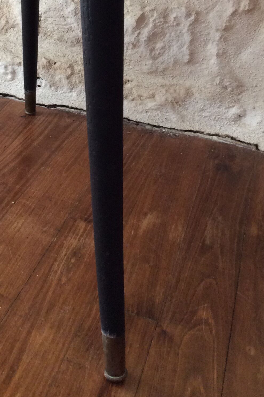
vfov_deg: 33.7
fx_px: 638
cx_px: 79
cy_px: 93
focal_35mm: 58
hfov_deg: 23.2
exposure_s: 1/25
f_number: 2.4
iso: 100
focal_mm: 3.3
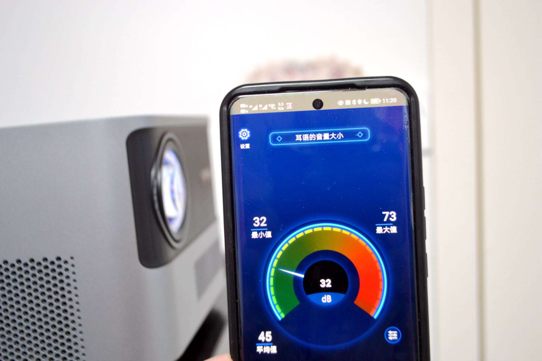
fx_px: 587
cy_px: 180
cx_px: 271
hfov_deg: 49.6
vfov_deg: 34.2
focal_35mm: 39
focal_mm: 26
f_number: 4.2
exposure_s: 1/15
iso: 450
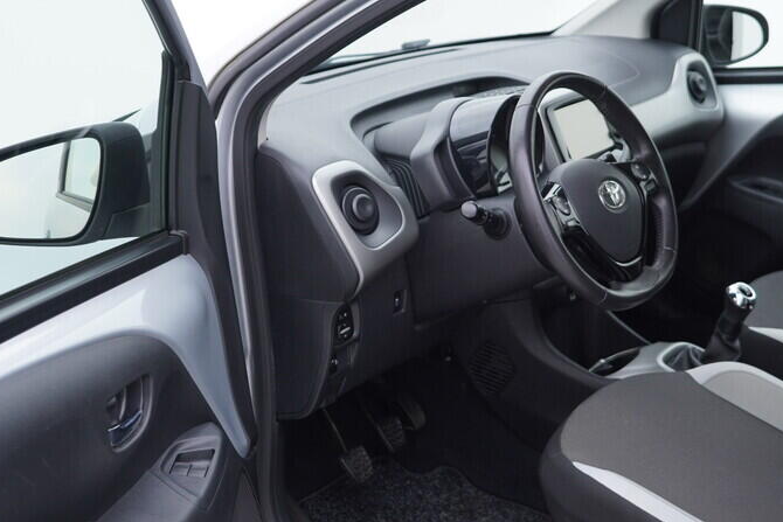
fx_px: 1196
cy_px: 268
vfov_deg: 24.6
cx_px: 477
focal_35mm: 55
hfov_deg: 36.1
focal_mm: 24
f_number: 3.2
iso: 125
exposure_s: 1/50
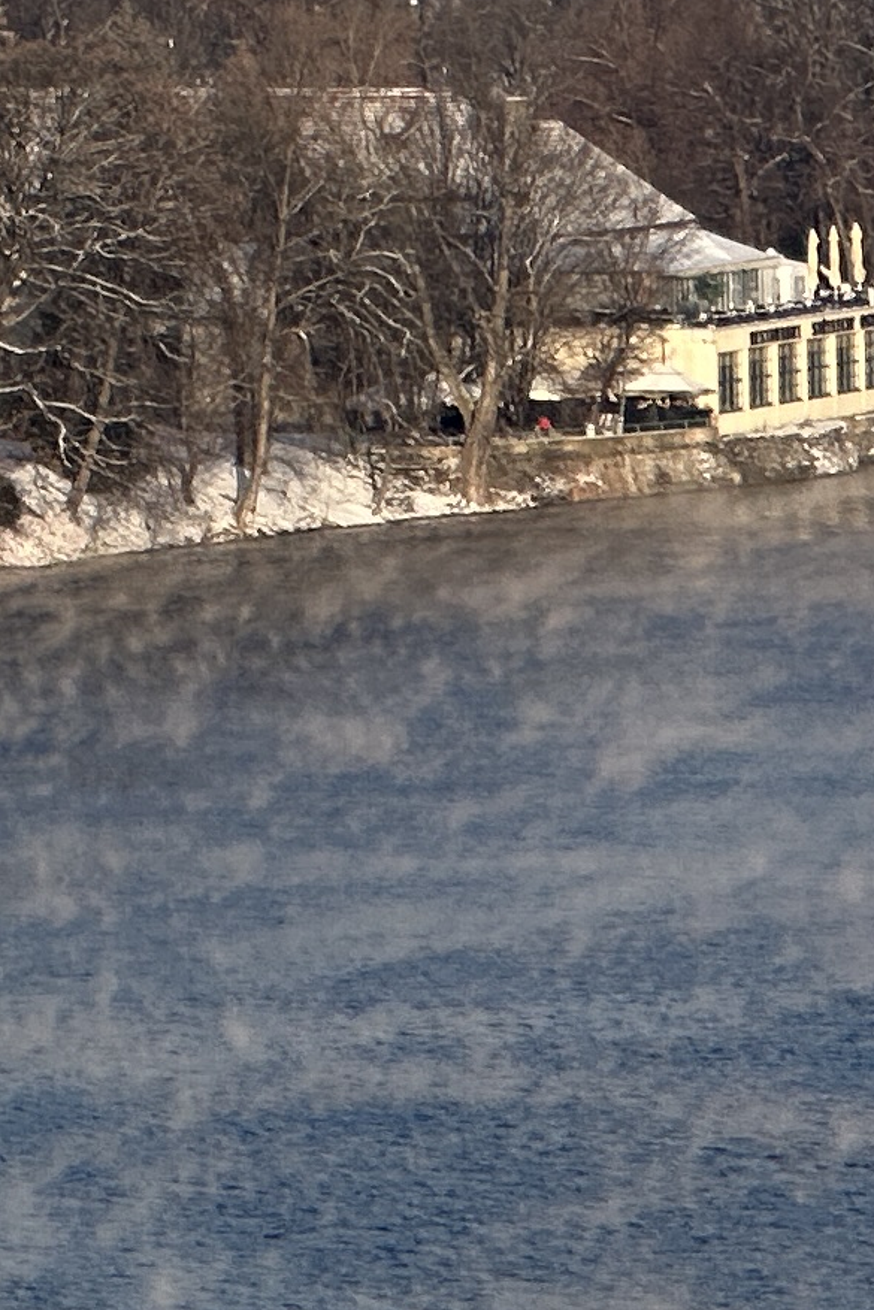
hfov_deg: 3.7
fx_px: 13395
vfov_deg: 5.6
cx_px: -623
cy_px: -527
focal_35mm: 368
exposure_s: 1/881
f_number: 2.8
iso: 32
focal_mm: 9
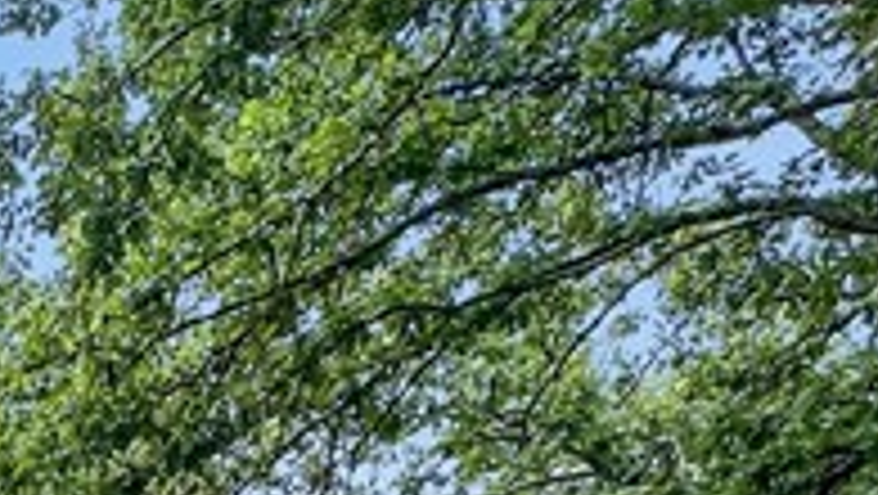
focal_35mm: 80
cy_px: 1332
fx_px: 1864
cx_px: -491
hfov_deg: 21.5
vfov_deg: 11.4
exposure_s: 1/230
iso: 40
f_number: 2.2
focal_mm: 2.22
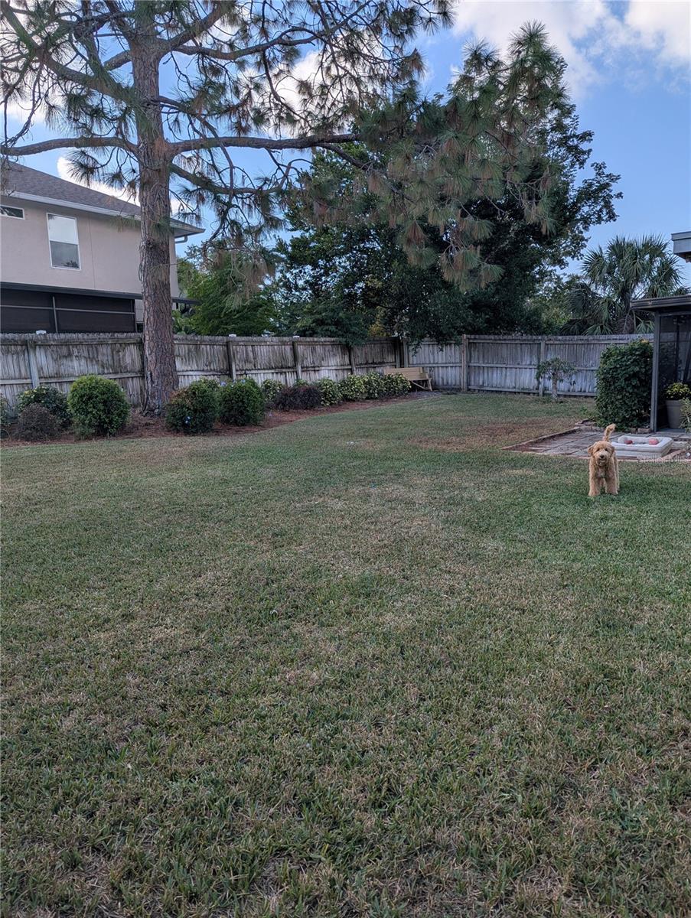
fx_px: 637
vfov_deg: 71.5
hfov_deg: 56.9
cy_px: 459
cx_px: 346
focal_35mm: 24
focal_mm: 6.81
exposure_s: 1/1508
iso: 44
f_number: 1.85
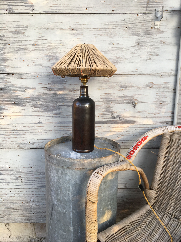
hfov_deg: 48.2
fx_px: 202
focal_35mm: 29
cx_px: 90
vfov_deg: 61.7
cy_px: 121
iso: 32
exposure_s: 1/50
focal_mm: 4.15
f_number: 2.2
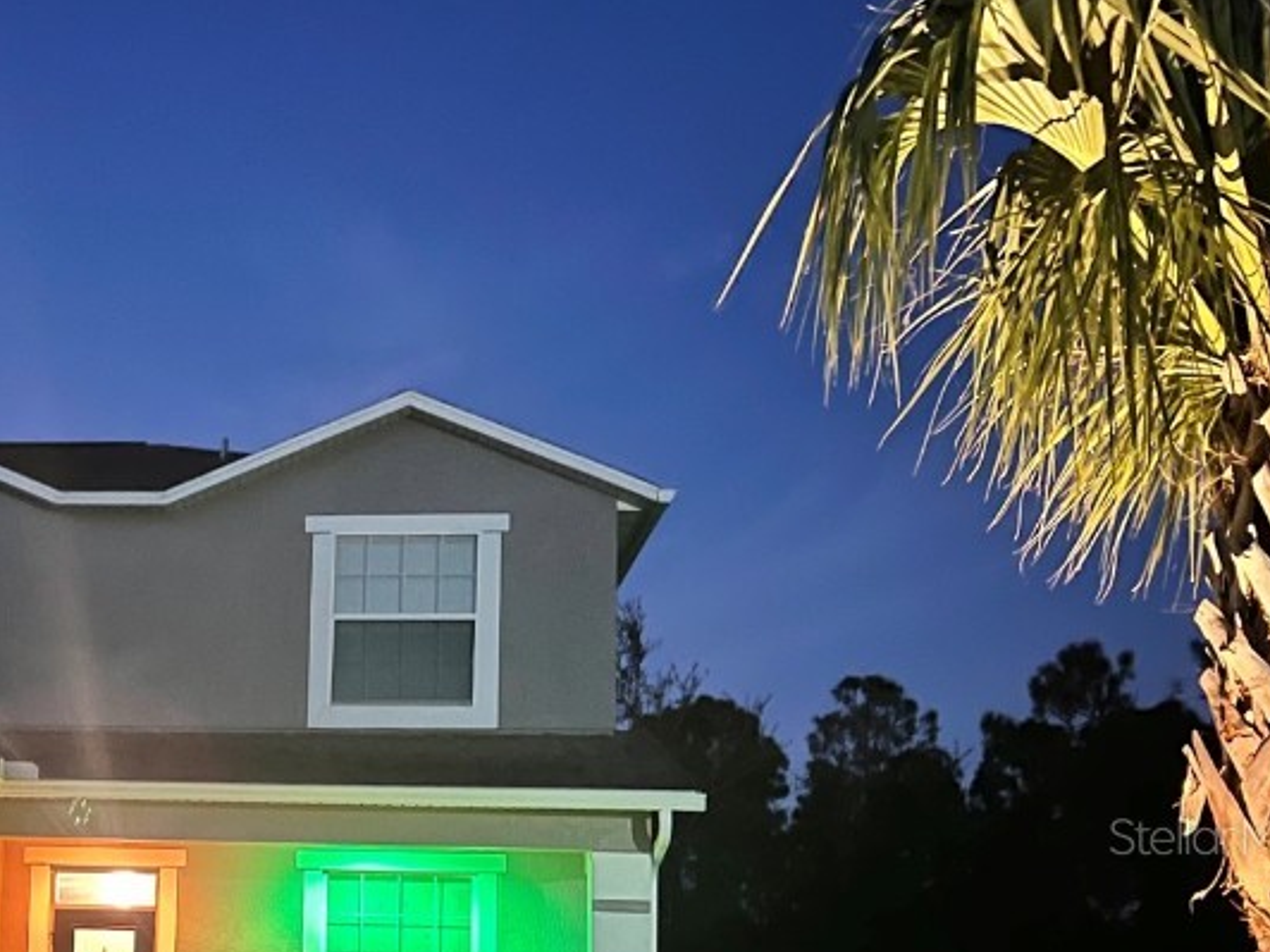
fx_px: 1834
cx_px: 112
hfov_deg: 35.8
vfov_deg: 28.1
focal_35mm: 50
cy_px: 835
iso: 500
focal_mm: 5.7
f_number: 1.5
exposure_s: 1/11
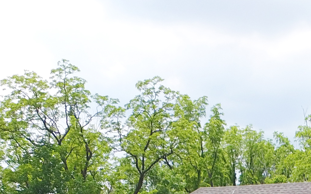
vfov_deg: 12.8
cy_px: 435
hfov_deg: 23.5
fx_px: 704
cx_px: 338
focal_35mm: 83
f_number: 2.8
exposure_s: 1/606
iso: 100
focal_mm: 3.61
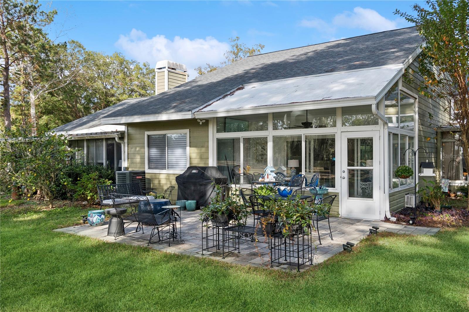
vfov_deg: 43.6
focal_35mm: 30
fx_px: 391
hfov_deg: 61.9
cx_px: 234
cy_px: 156
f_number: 8
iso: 200
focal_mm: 20
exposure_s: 1/160
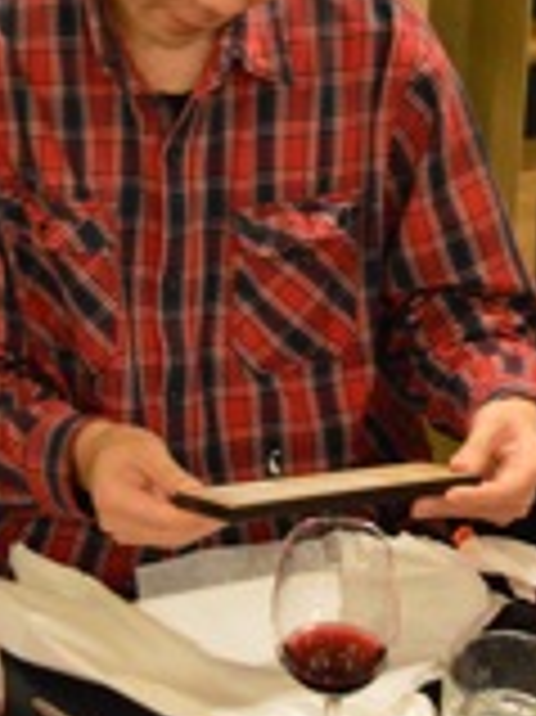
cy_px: 214
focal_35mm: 96
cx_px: 266
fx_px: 1985
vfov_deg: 20.4
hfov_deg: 15.4
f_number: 4
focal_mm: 24
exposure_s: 1/6
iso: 3200
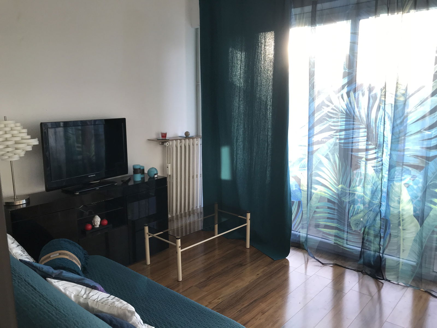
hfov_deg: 63.4
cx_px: 218
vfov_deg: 49.7
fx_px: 353
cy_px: 164
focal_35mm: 28
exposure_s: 1/100
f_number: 1.8
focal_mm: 3.99
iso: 25
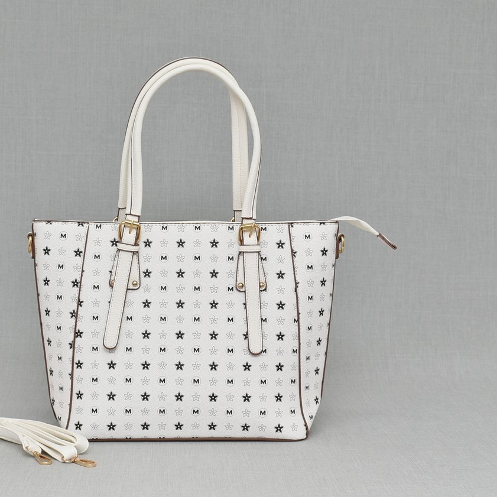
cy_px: 252
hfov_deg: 26.0
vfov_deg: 26.1
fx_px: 1072
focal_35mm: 66
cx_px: 199
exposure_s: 1/60
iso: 100
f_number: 5.6
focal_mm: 34
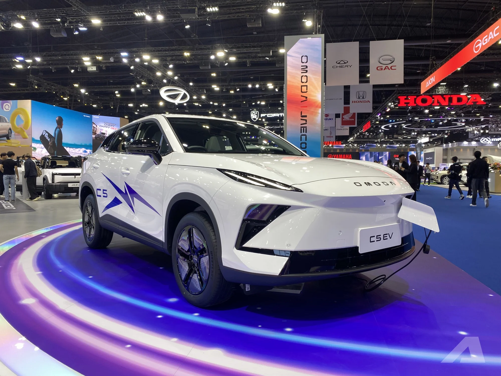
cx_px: 250
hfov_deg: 67.3
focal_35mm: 26
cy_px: 188
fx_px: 376
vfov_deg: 53.1
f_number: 1.8
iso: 40
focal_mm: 4.25
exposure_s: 1/100
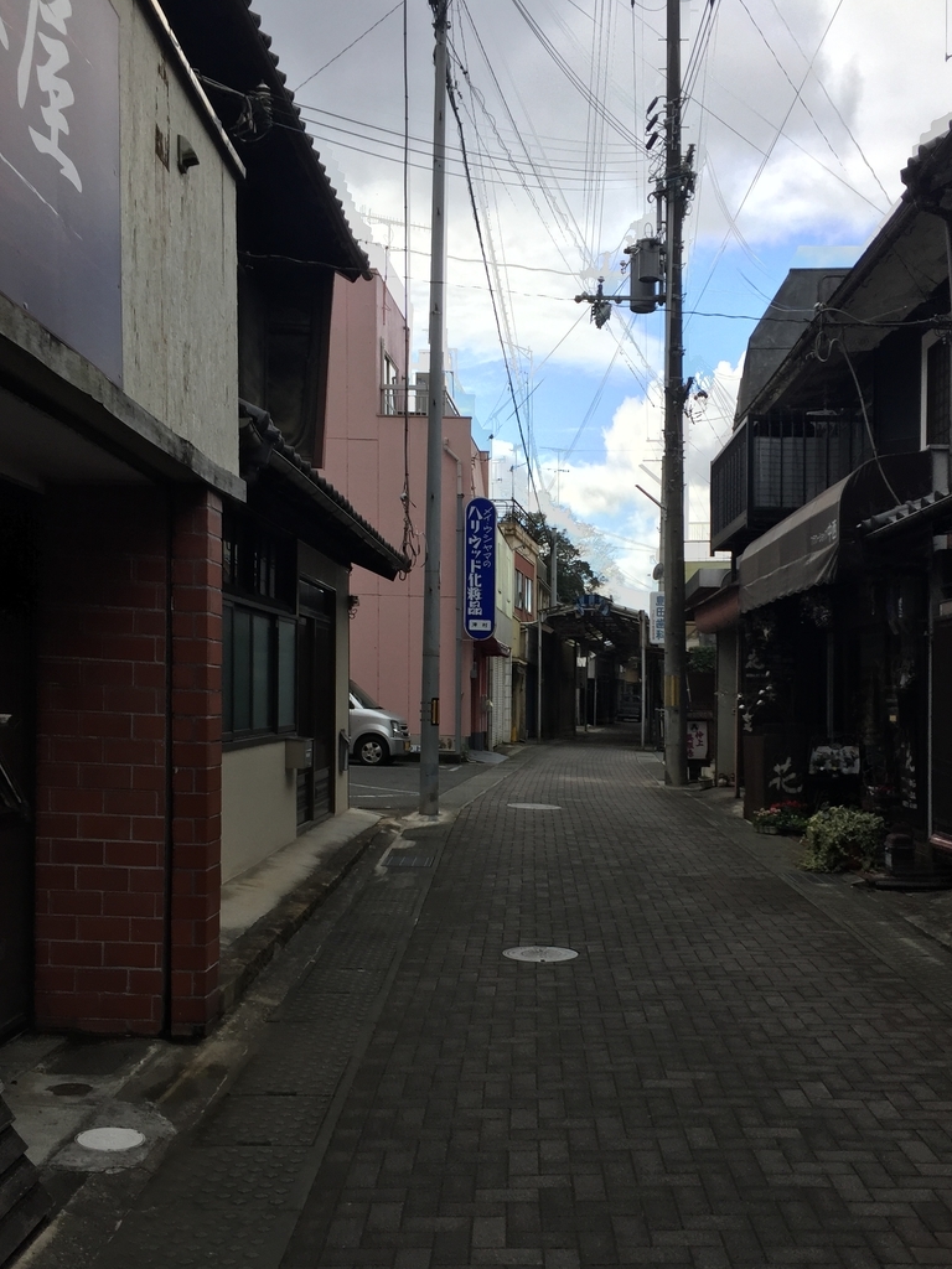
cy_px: 713
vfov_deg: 53.8
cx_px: 536
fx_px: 1247
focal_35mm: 34
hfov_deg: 41.7
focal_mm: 4.15
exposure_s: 1/1014
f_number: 2.2
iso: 32
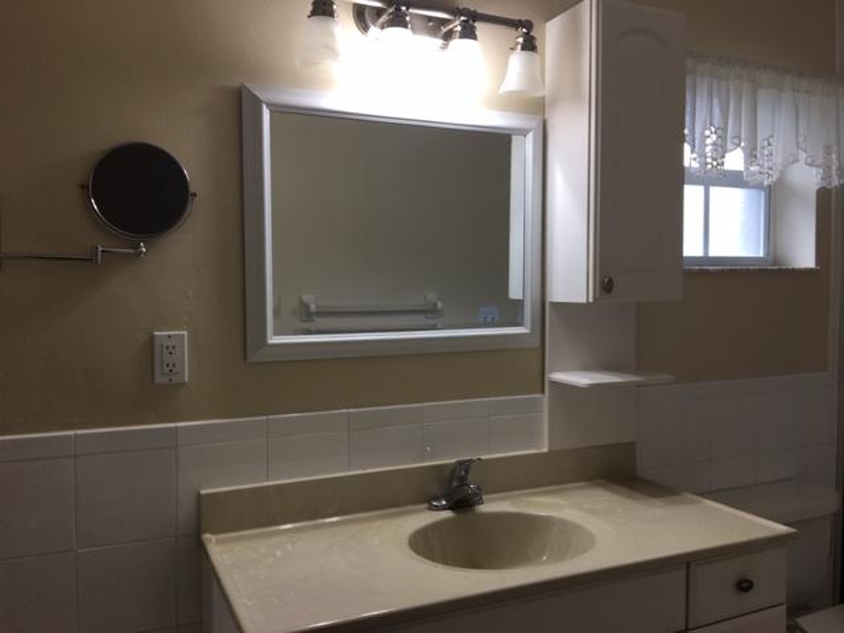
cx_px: 422
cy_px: 316
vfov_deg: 48.2
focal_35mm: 29
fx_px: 707
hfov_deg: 61.7
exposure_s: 1/40
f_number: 2.2
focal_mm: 4.15
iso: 25
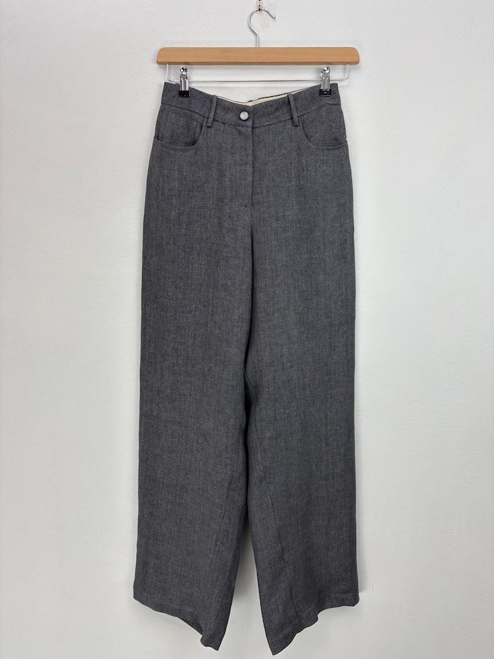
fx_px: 495
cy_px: 330
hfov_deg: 53.1
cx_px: 247
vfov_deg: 67.3
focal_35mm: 26
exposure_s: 1/100
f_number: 1.6
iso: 32
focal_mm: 5.96
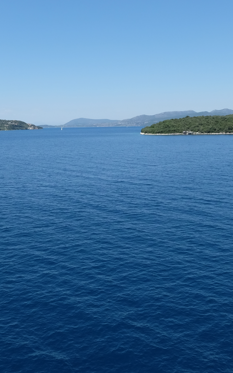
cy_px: 118
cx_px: 83
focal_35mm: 35
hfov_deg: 36.0
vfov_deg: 54.0
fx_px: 356
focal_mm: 10
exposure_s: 1/350
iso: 200
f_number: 8
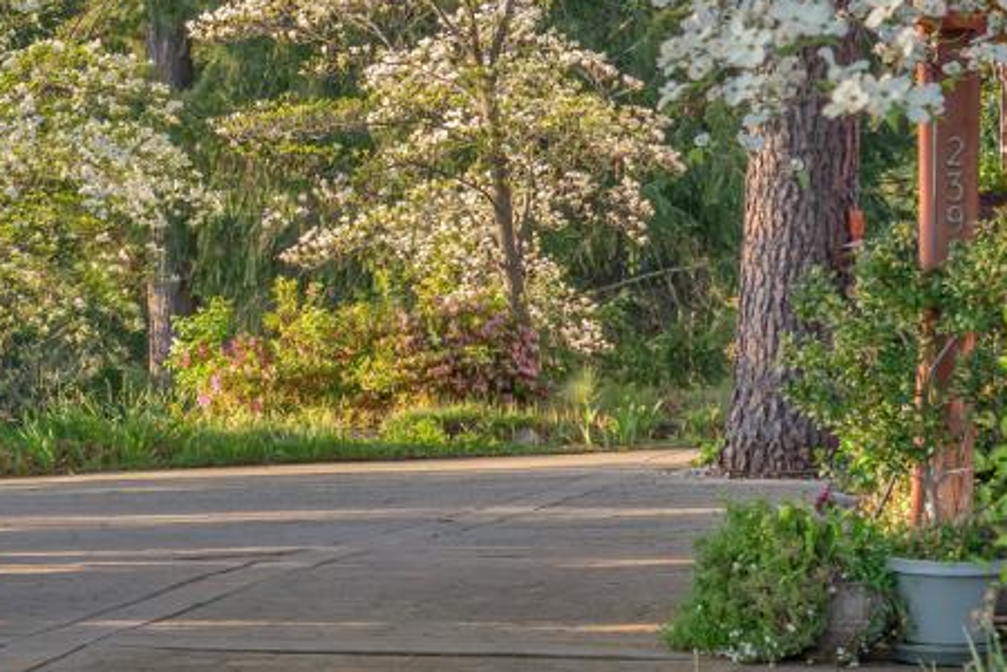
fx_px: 3916
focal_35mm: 140
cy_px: 233
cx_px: -65
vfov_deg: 9.8
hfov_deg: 14.4
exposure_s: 1/100
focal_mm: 42
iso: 320
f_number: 6.3
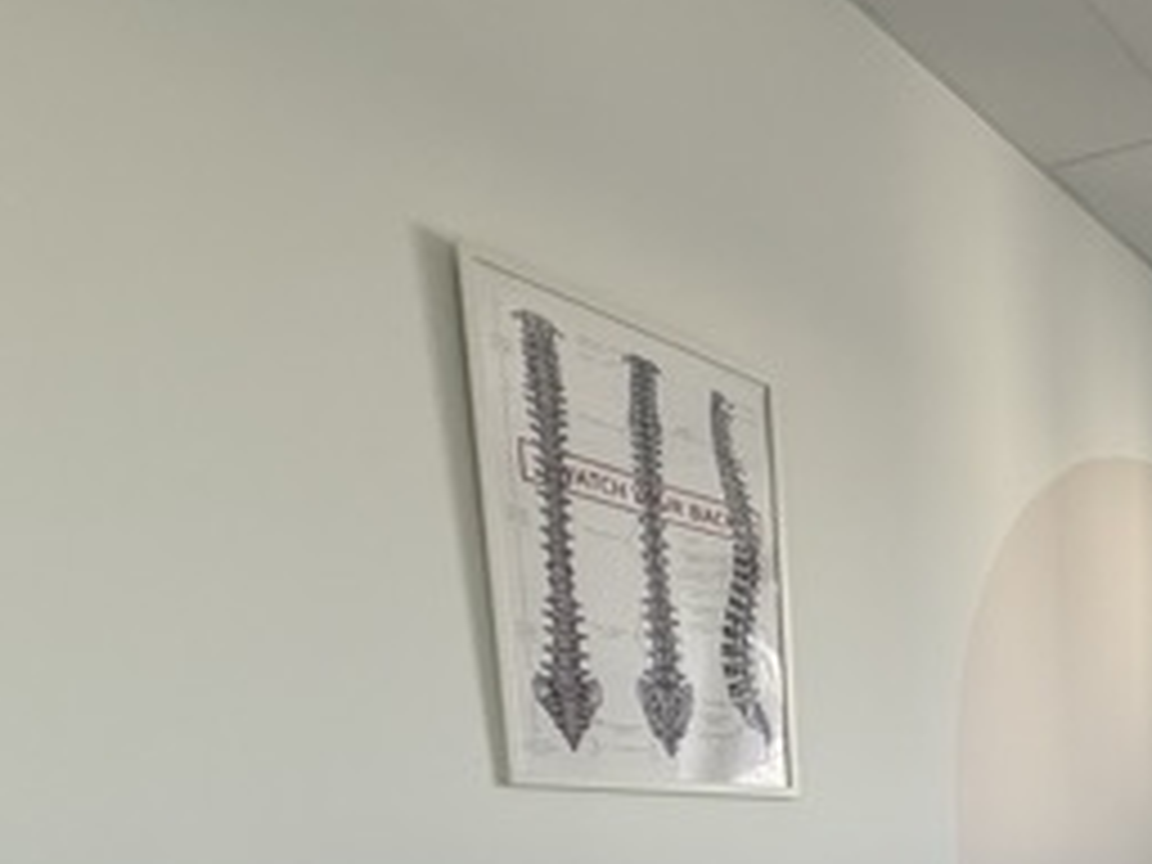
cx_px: 1328
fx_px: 1165
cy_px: 1040
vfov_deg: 33.2
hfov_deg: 40.2
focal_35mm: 35
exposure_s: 1/99
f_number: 2.2
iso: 100
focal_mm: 2.22
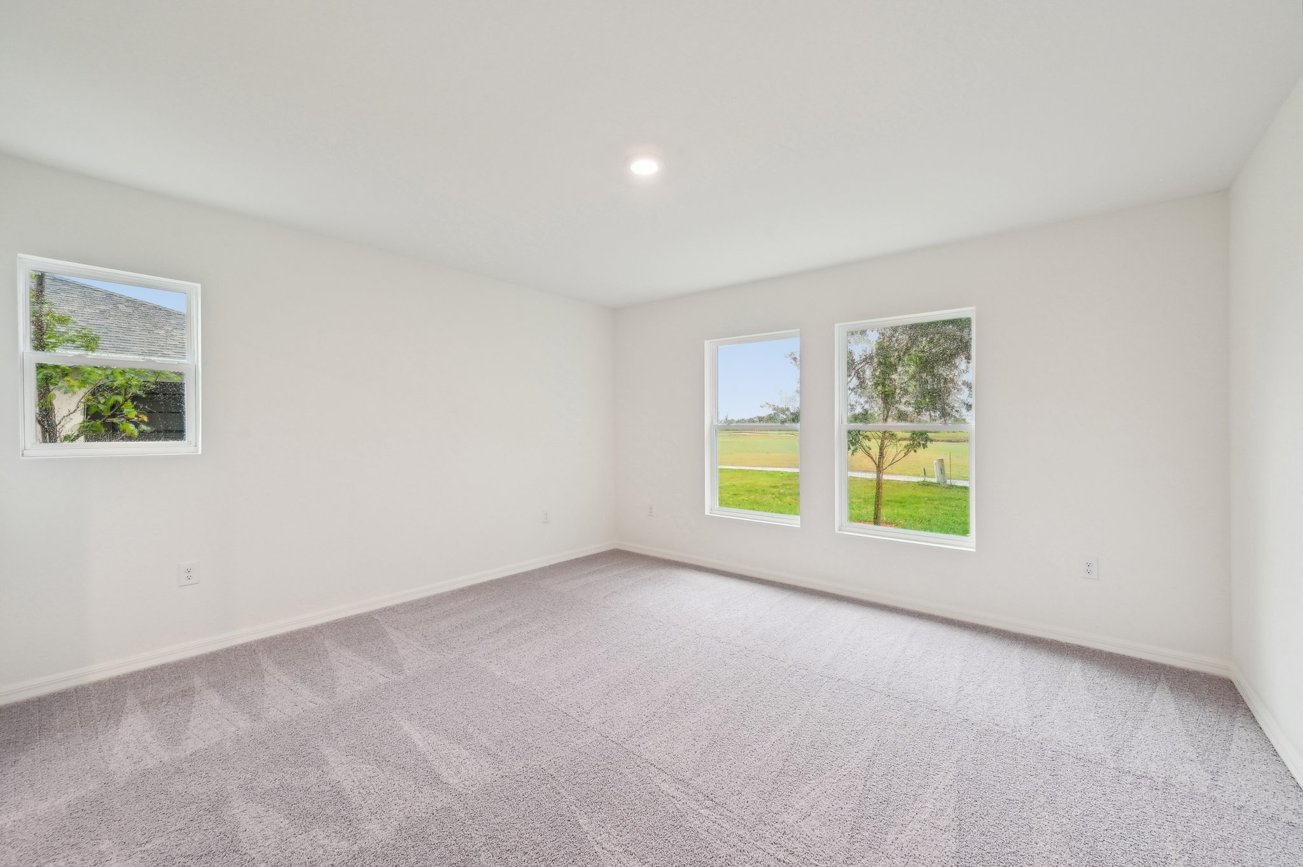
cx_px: 652
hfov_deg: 104.3
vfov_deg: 81.1
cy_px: 434
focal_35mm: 14
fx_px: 506
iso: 400
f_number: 8
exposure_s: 1/30
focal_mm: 14
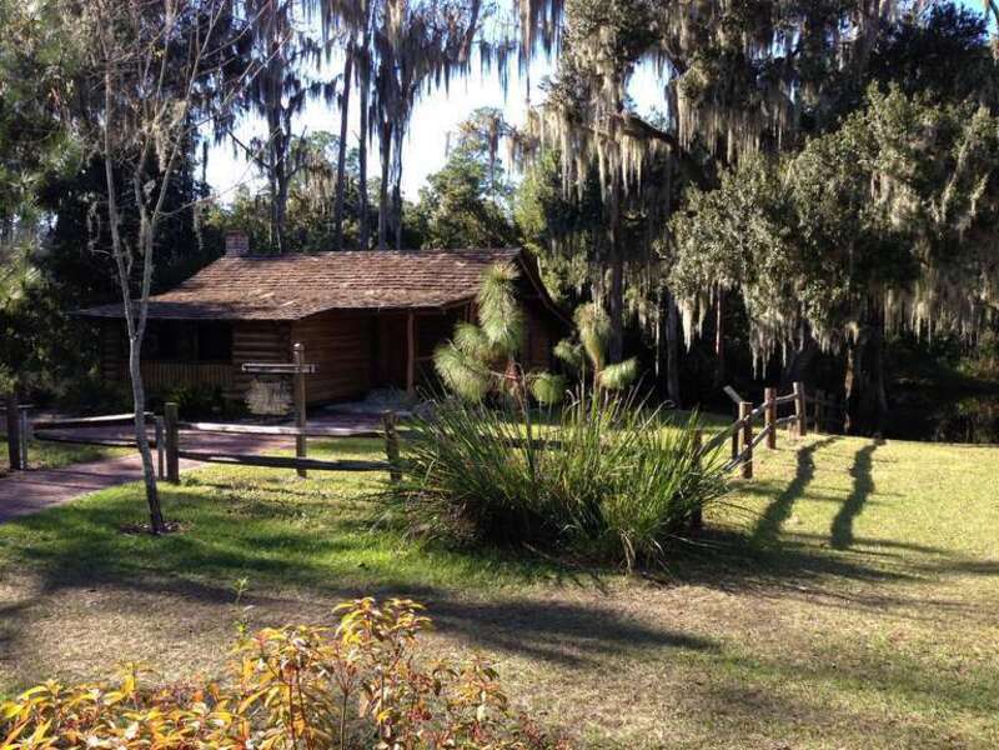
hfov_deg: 55.4
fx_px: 952
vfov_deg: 42.9
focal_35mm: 33
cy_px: 375
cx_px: 500
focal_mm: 4.12
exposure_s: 1/330
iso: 50
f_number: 2.4
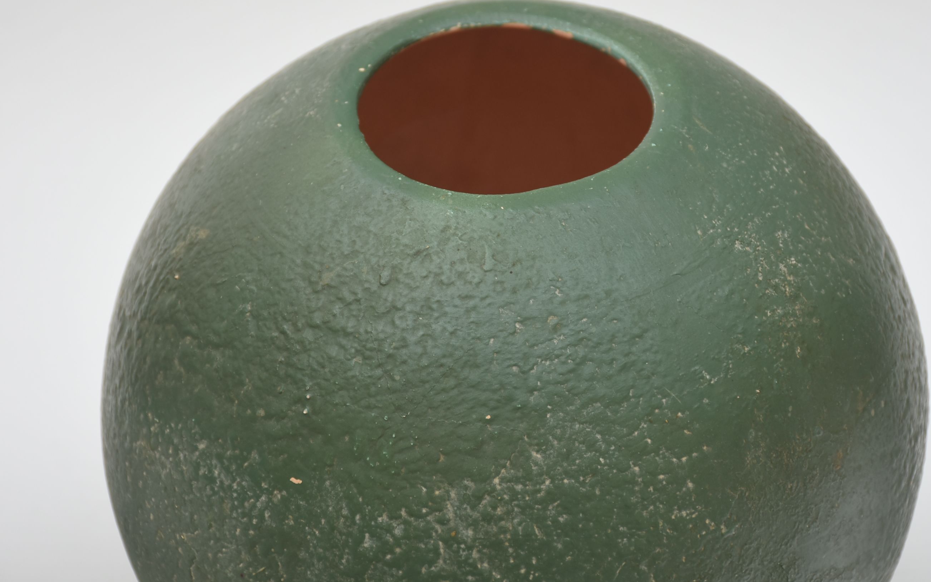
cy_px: 238
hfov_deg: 14.0
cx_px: 495
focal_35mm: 150
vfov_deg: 8.8
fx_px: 3796
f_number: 7.1
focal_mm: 85
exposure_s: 1/60
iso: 200
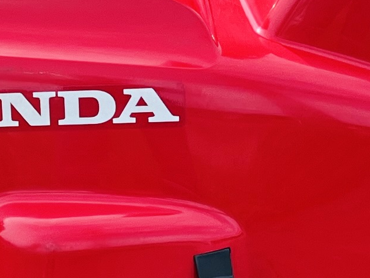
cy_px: 84
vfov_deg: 8.9
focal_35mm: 167
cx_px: -25
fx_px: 1785
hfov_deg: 11.7
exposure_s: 1/1517
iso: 50
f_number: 1.6
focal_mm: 5.1
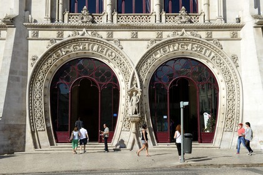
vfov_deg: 31.9
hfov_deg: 46.4
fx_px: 307
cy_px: 88
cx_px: 132
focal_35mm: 42
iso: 200
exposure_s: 1/200
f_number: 14
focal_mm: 42
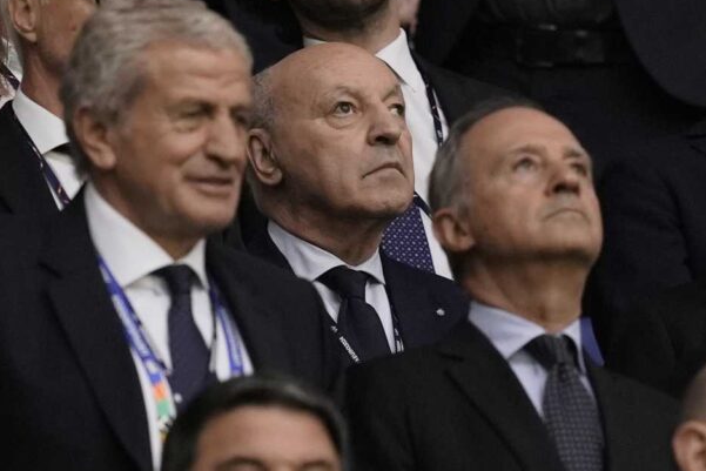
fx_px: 10023
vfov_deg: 2.7
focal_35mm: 511
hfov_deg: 4.0
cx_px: 338
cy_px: 180
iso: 1600
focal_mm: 400
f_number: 3.5
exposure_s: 1/640
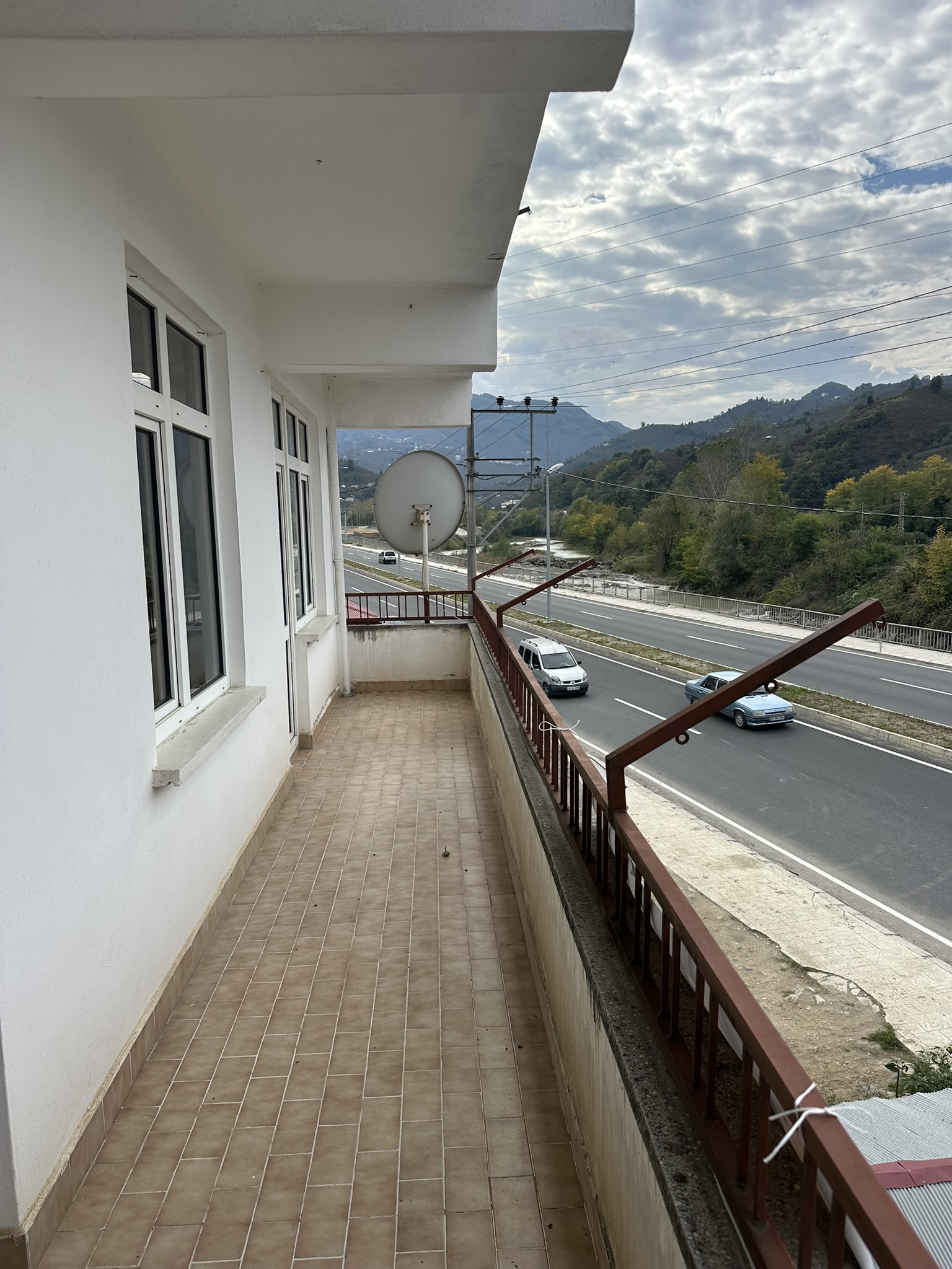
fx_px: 880
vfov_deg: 71.6
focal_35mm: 24
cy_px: 634
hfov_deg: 56.8
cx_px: 476
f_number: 1.78
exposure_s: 1/3058
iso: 80
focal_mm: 6.86
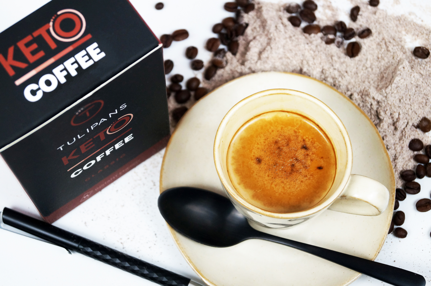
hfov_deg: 24.6
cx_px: 216
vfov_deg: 16.5
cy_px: 143
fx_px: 987
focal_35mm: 82
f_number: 5.6
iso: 640
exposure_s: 1/100
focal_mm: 55
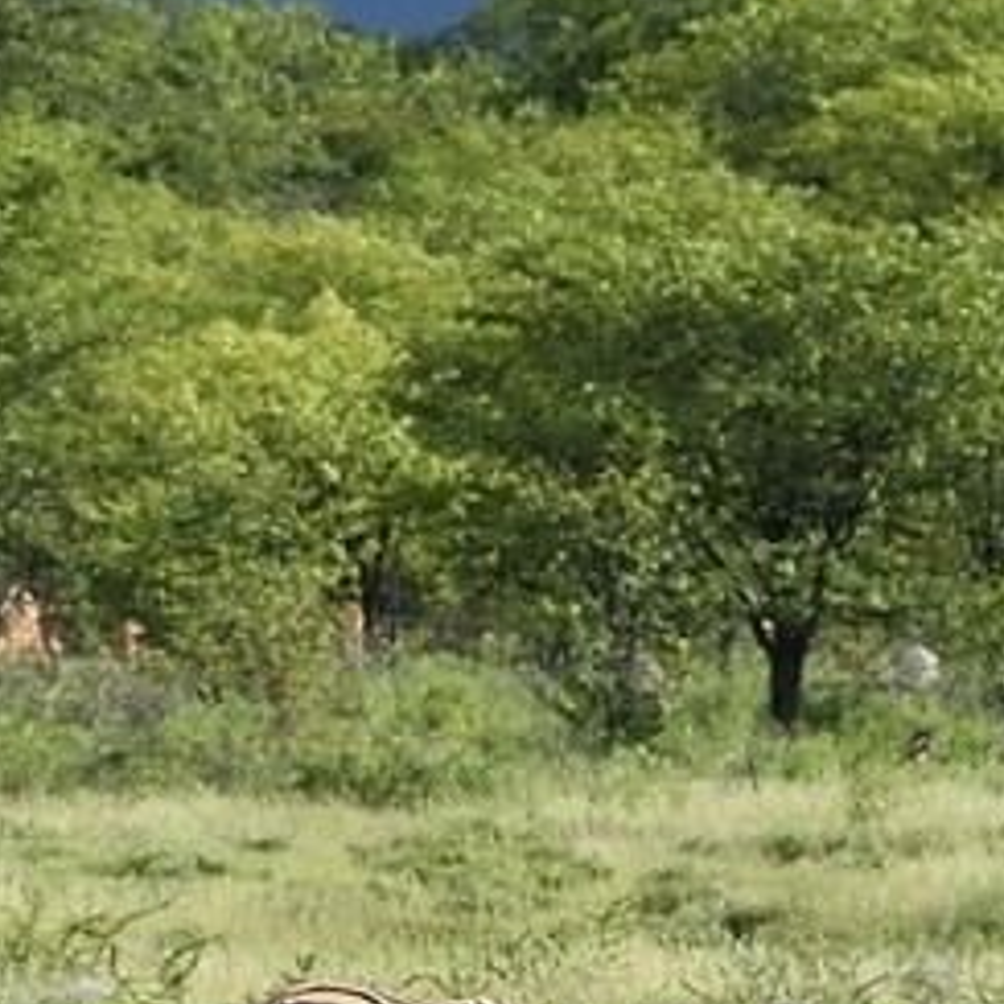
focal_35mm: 1561
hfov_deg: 1.1
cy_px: -99
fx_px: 51223
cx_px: -2074
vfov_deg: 1.1
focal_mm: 280
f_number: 10
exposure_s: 1/500
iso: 400
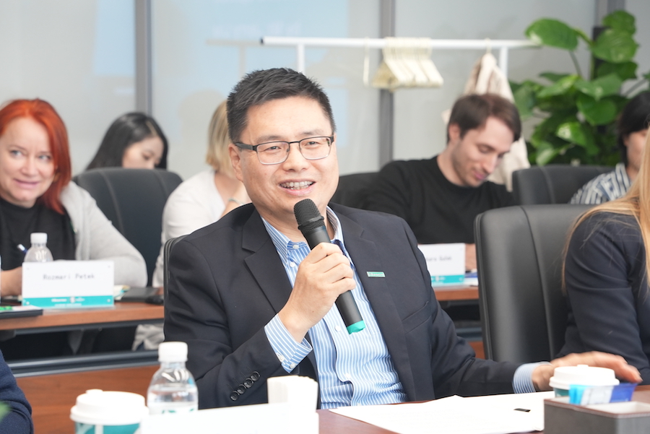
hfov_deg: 17.2
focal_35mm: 119
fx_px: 2150
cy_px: 217
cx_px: 325
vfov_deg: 11.5
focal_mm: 119
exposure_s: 1/50
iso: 2500
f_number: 7.1
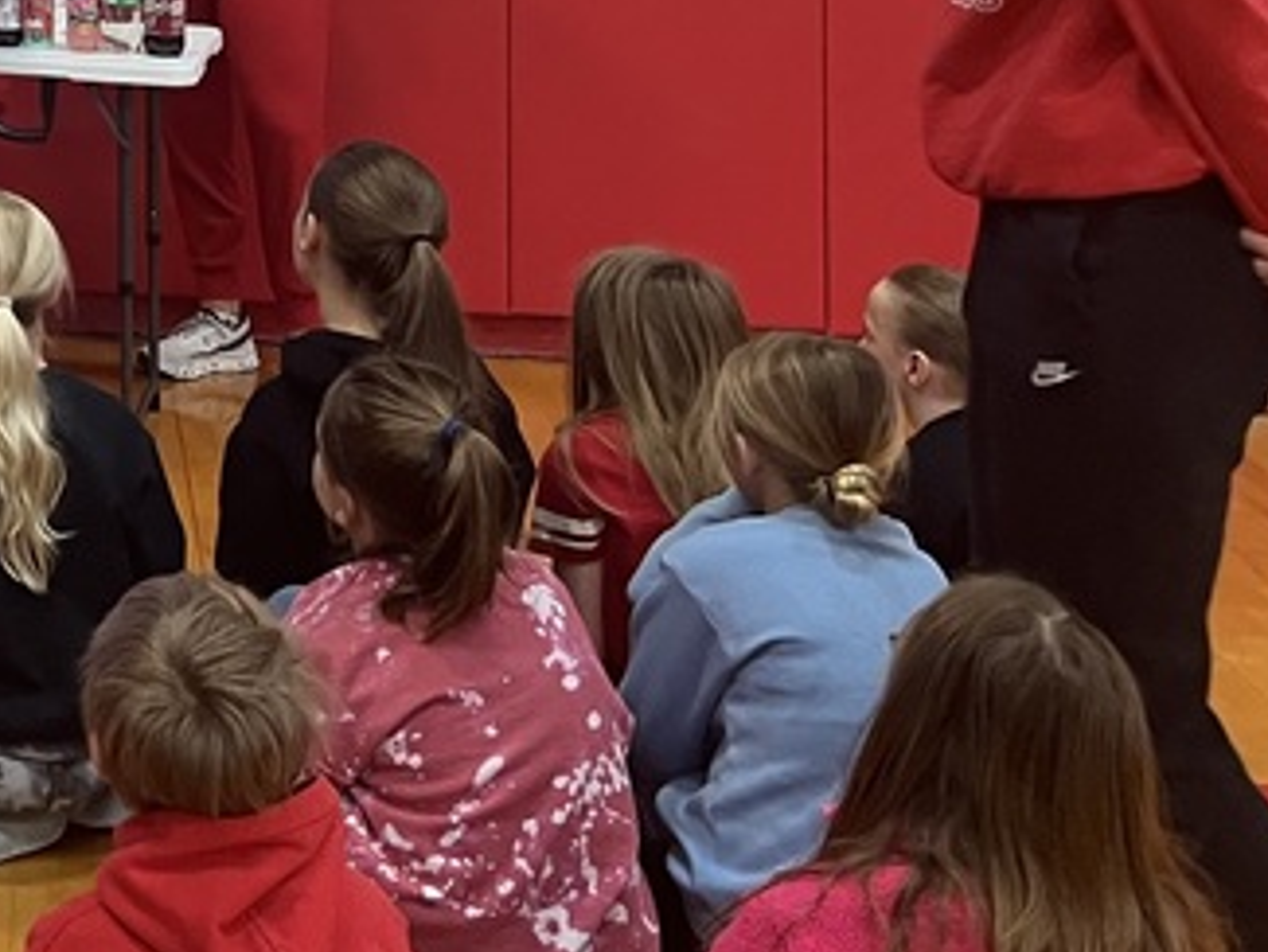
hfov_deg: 20.3
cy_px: -406
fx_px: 3005
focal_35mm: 82
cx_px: -652
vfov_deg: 16.6
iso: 80
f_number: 1.6
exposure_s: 1/60
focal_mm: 5.1
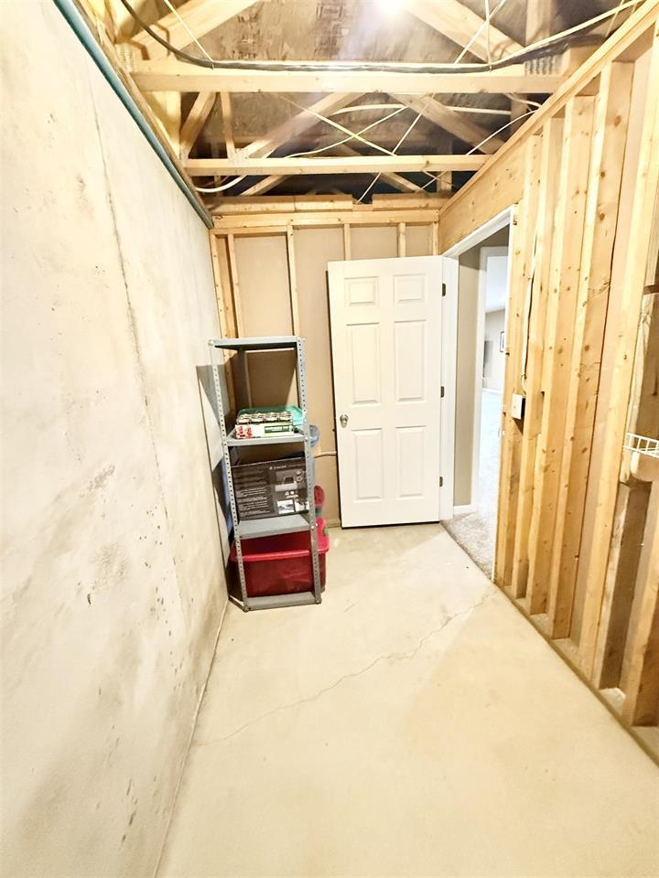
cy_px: 439
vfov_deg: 102.1
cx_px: 330
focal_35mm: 14
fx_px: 355
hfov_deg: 85.7
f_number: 2.2
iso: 1000
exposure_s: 1/60
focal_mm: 2.22
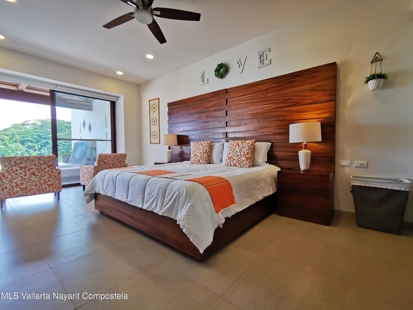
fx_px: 191
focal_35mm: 16
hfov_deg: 94.5
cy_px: 155
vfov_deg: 78.1
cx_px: 206
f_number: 2.2
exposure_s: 1/120
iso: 100
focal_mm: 2.35
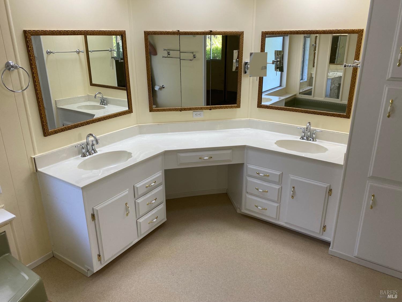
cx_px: 201
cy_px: 151
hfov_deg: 67.3
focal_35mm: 26
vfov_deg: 53.1
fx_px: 302
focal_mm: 4.25
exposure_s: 1/120
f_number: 1.8
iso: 125
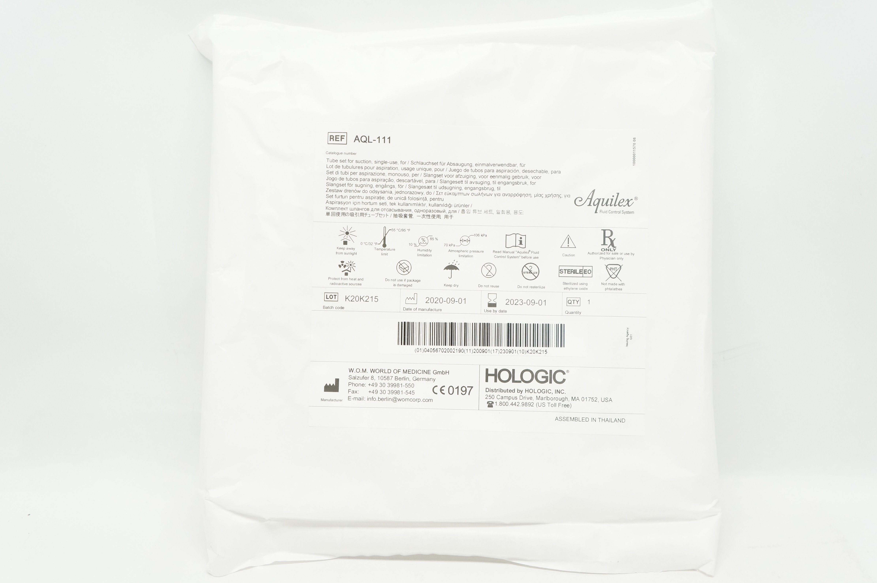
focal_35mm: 45
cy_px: 286
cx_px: 440
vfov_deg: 30.1
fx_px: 1083
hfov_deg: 44.1
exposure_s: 1/100
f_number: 6.3
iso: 800
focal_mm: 29
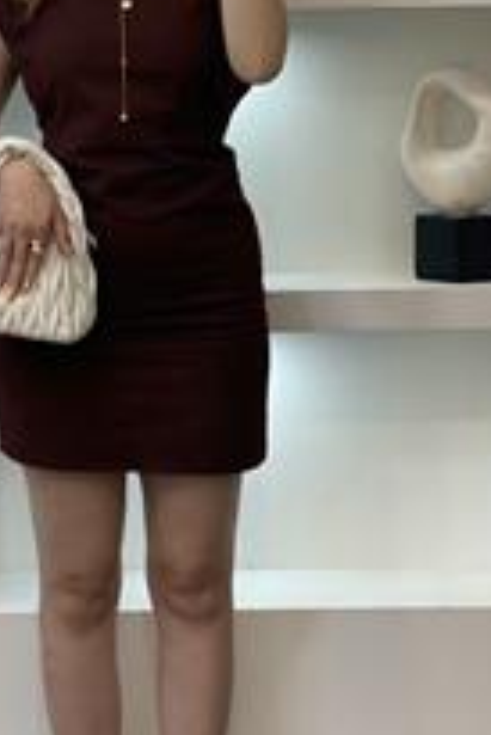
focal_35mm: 109
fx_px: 2226
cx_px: 97
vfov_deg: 18.7
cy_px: 335
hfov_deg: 12.5
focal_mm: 6
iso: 80
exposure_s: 1/100
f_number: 2
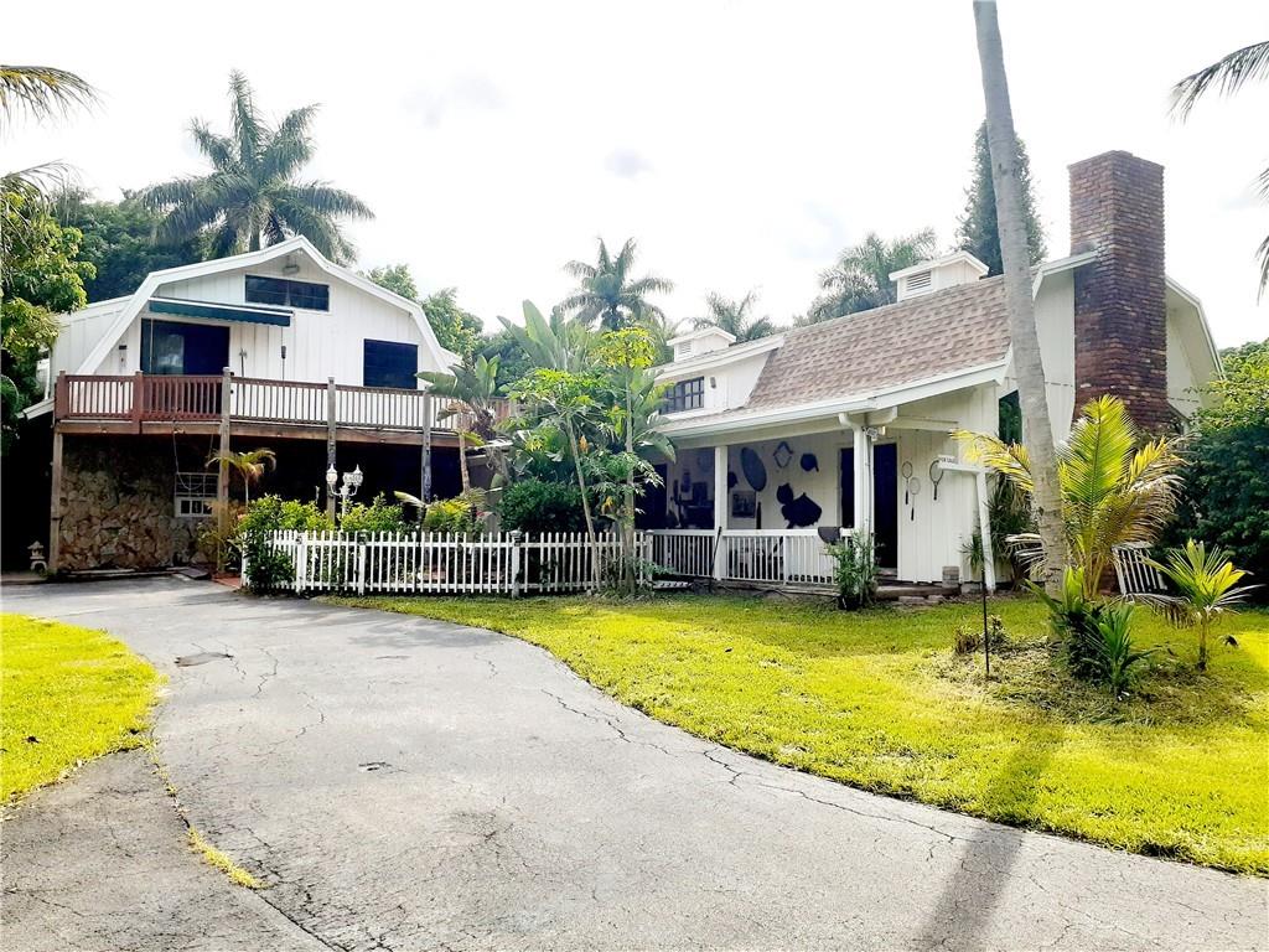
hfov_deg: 65.3
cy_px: 476
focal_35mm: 27
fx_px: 990
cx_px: 634
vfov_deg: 51.4
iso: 40
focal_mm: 3.6
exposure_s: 1/2053
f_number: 1.9
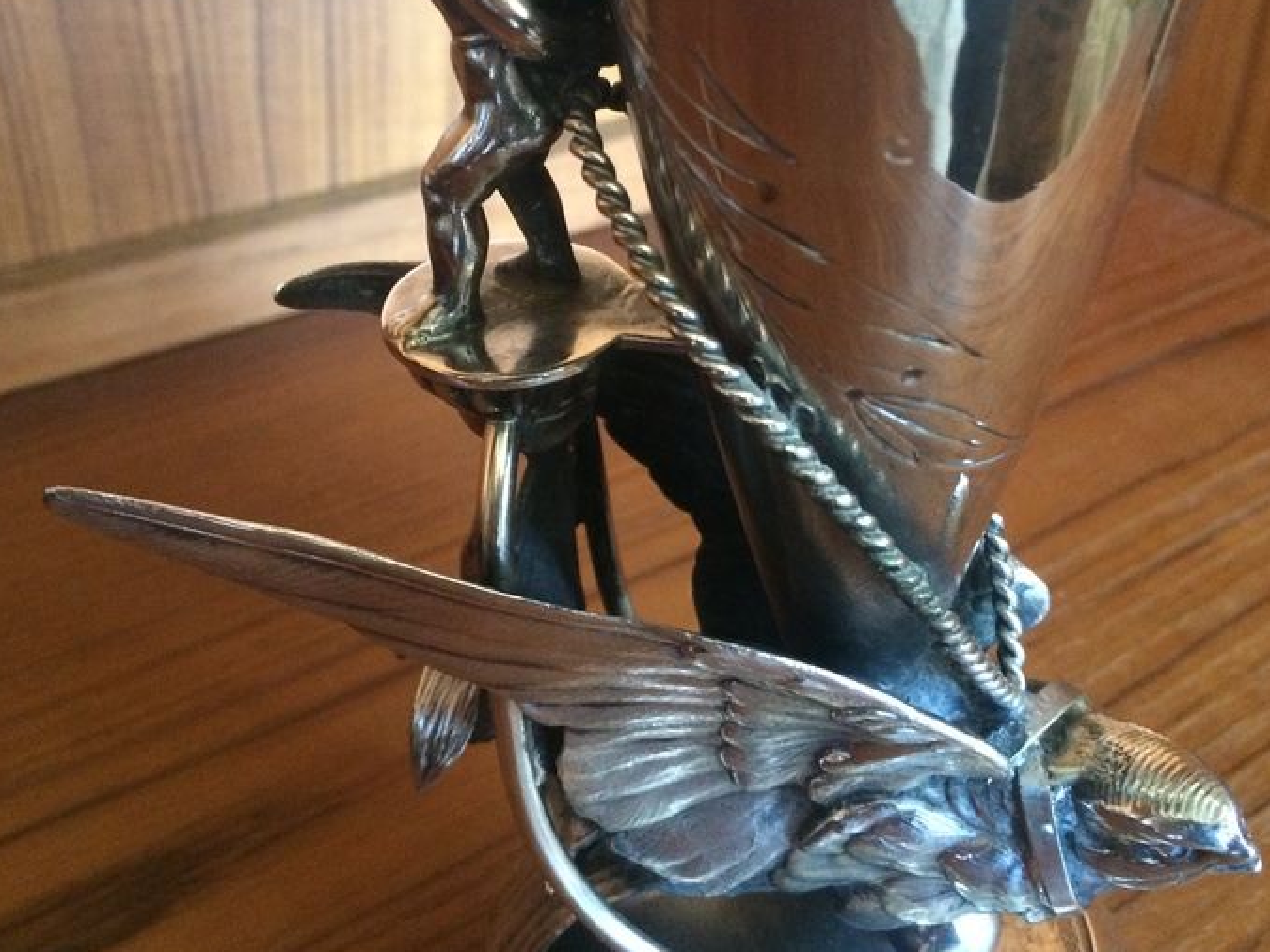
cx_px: 589
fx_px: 1467
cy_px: 338
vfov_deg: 35.7
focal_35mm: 40
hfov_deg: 46.8
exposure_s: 1/15
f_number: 2.2
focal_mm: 4.12
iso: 320
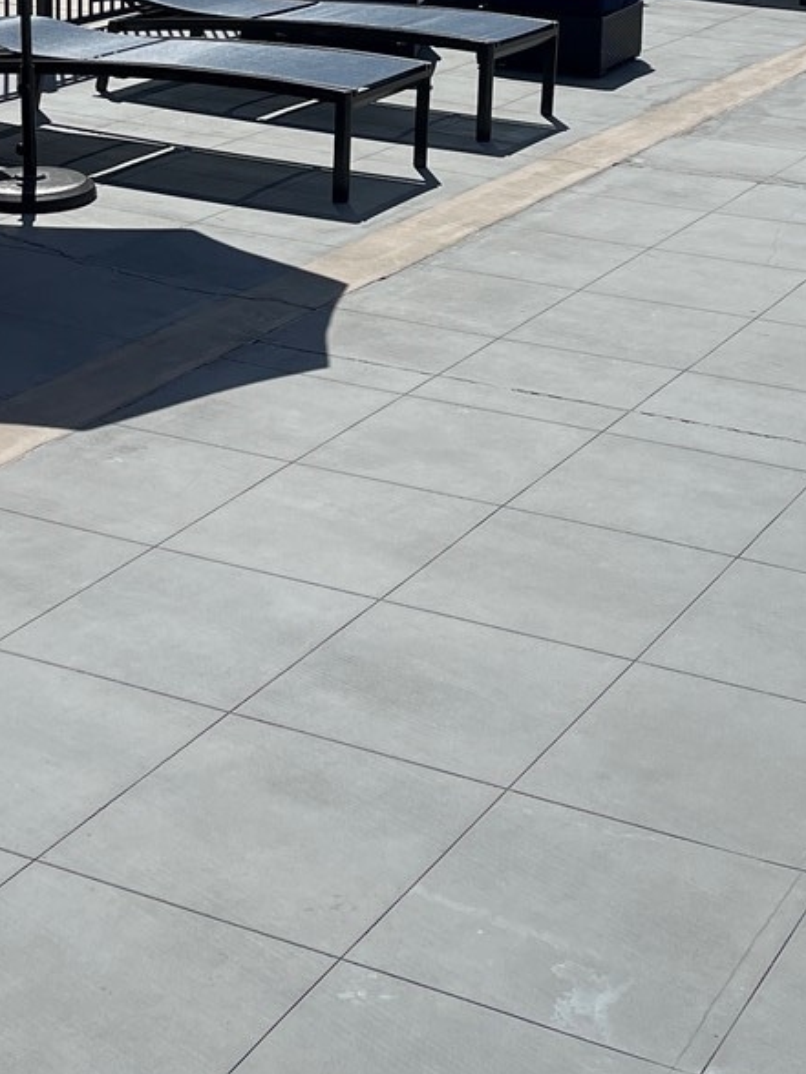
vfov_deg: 27.2
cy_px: 38
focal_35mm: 68
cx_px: 477
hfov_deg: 21.6
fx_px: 2111
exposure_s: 1/7937
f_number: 1.6
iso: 32
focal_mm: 5.1
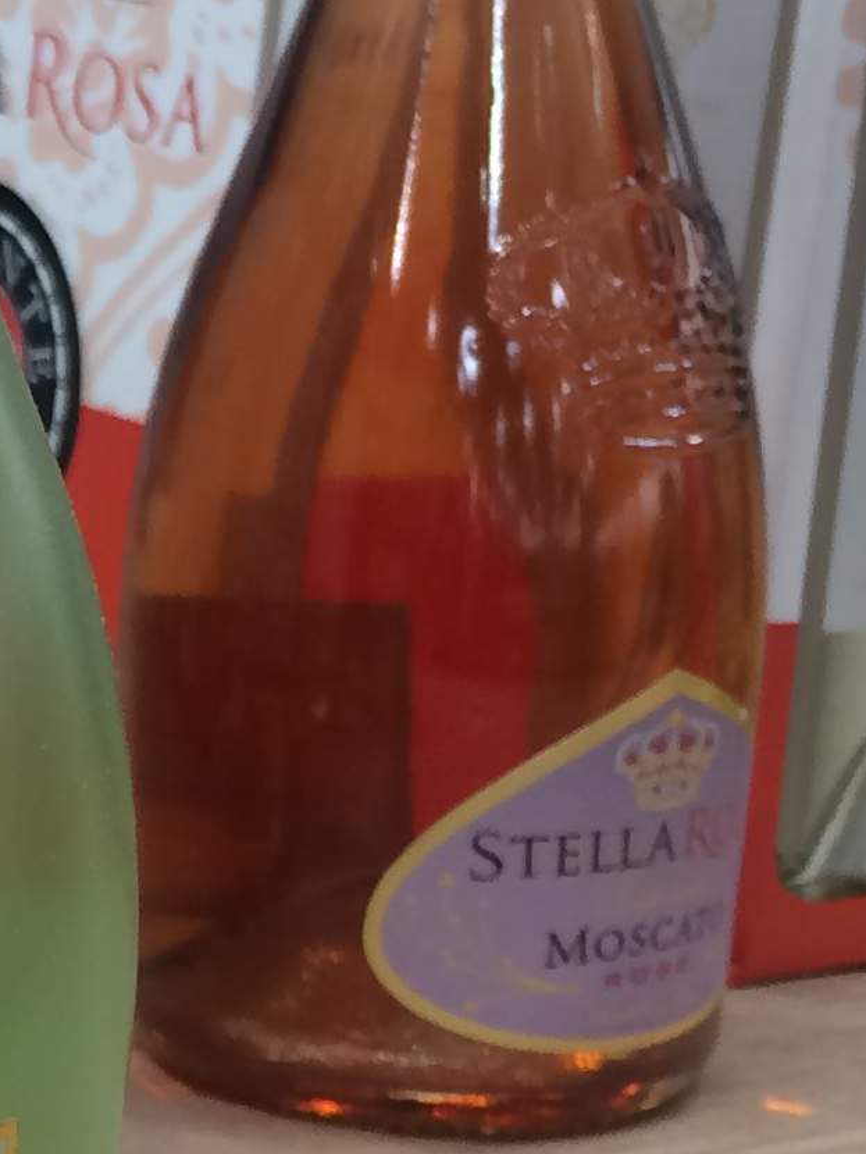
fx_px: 3801
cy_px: 688
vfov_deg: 17.2
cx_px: -823
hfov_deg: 11.7
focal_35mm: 114
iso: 40
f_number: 2.2
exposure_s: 1/30
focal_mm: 4.15
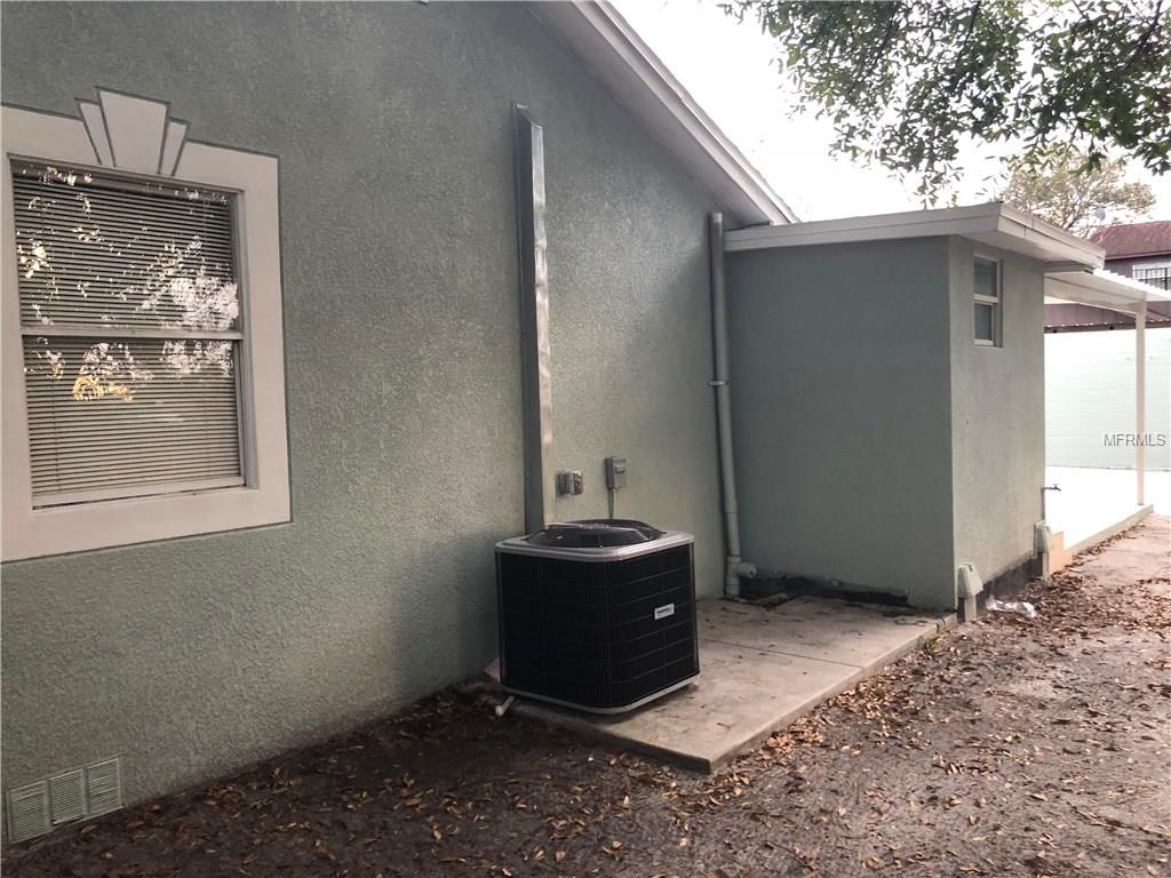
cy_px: 439
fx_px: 947
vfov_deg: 49.7
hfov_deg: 63.4
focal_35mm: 28
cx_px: 586
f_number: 1.8
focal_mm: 3.99
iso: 40
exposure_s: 1/21
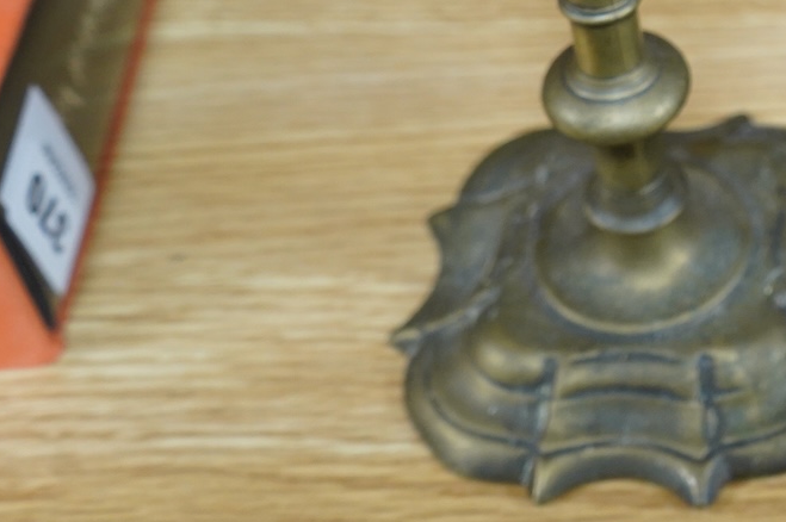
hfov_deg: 25.2
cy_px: -120
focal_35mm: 73
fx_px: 1592
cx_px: 924
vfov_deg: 17.7
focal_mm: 28
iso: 2500
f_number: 5
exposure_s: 1/100
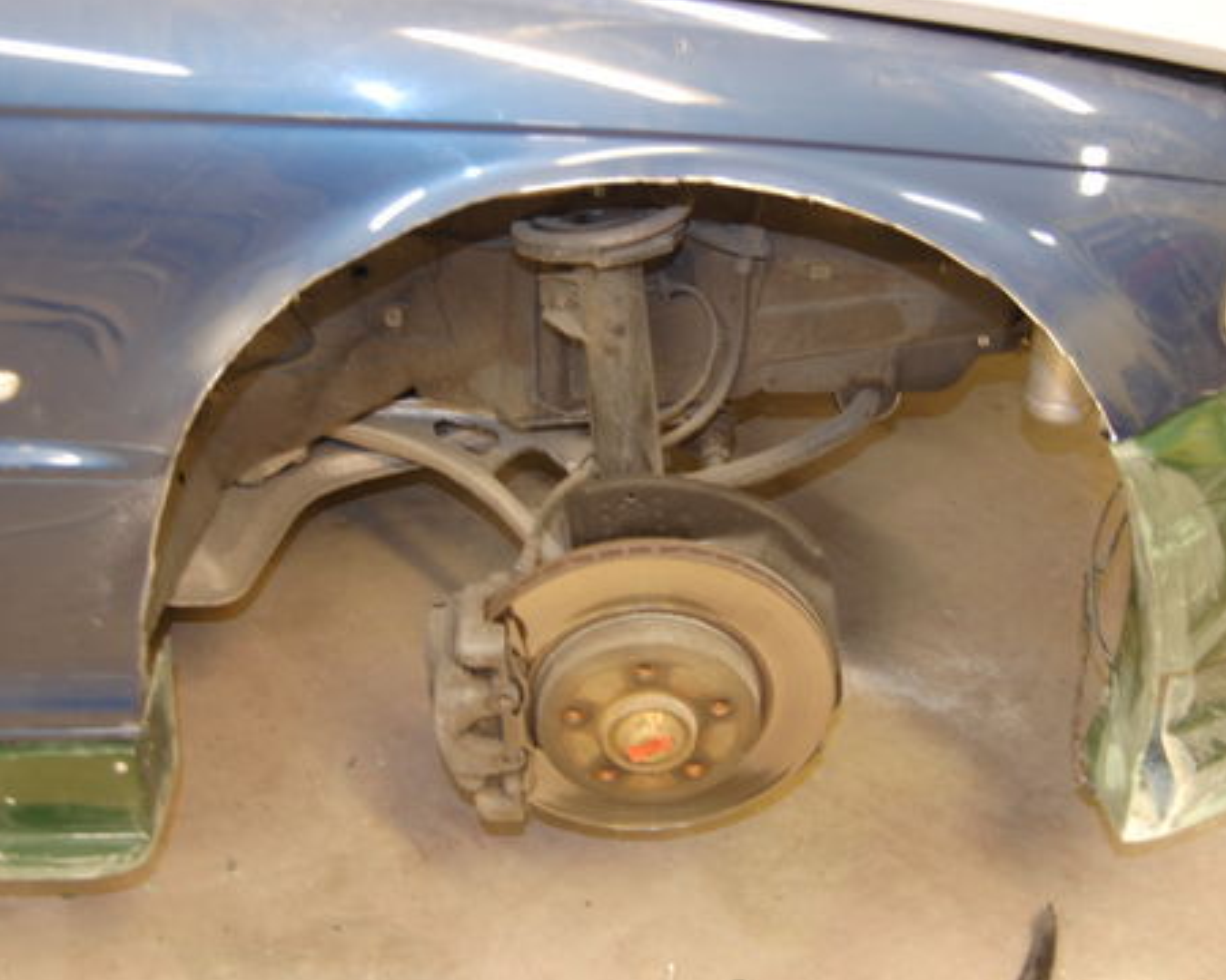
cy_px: 449
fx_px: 1887
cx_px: 673
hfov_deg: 36.0
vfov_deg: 29.1
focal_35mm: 52
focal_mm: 26
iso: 400
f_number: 4
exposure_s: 1/2.5
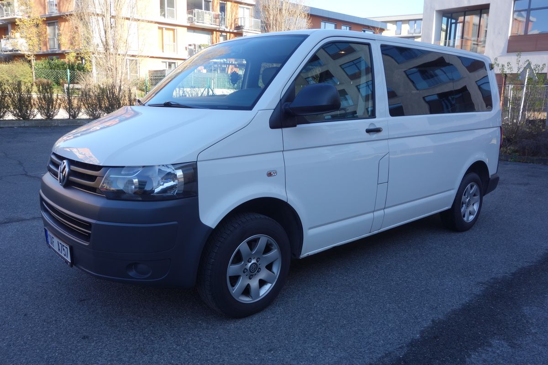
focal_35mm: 28
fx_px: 426
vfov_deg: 46.4
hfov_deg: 65.5
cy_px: 182
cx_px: 274
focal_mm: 10.4
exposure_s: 1/50
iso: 125
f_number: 8
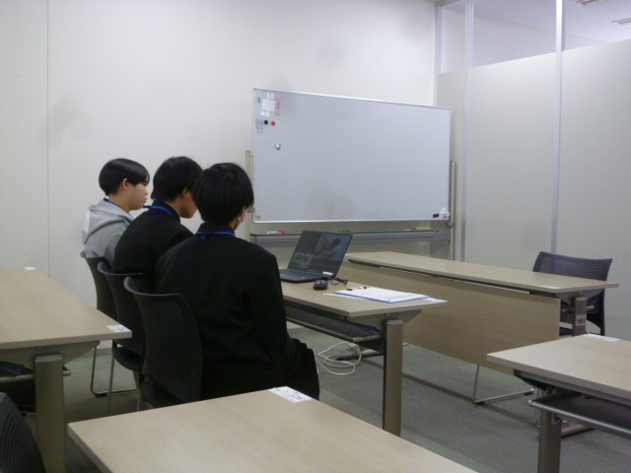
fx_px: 693
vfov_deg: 37.7
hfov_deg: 49.0
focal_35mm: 38
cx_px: 316
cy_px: 236
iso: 320
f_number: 3.5
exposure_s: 1/40
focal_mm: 6.8
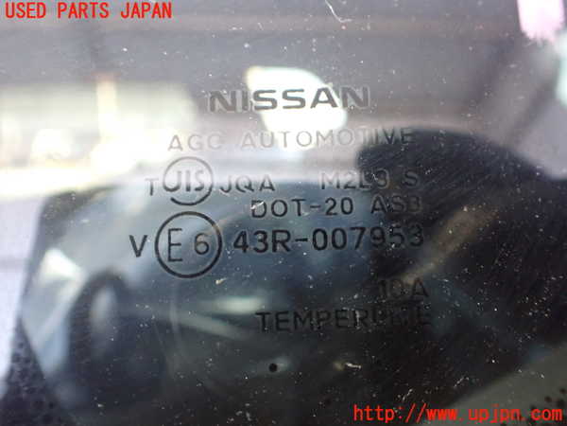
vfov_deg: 46.8
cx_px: 284
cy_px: 213
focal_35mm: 30
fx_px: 491
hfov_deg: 60.0
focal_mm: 5.4
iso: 1000
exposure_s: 1/30
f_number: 2.3
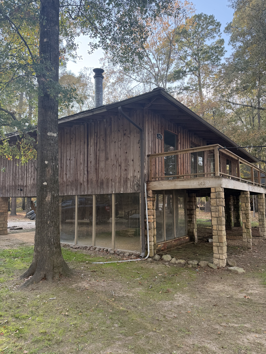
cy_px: 177
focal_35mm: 24
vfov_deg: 71.6
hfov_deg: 56.8
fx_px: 246
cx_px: 133
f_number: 1.78
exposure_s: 1/290
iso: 80
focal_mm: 6.76
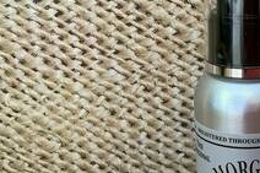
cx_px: 249
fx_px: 548
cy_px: 102
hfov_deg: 25.6
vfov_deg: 17.9
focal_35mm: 76
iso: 400
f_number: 2.4
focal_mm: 3.3
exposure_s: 1/25
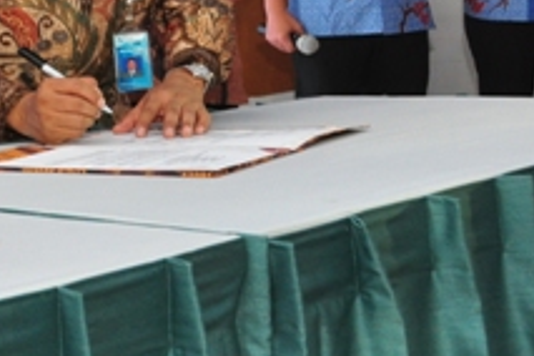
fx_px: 1335
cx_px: -258
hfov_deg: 19.7
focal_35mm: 90
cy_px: -51
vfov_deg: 14.8
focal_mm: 20
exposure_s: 1/60
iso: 800
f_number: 5.6
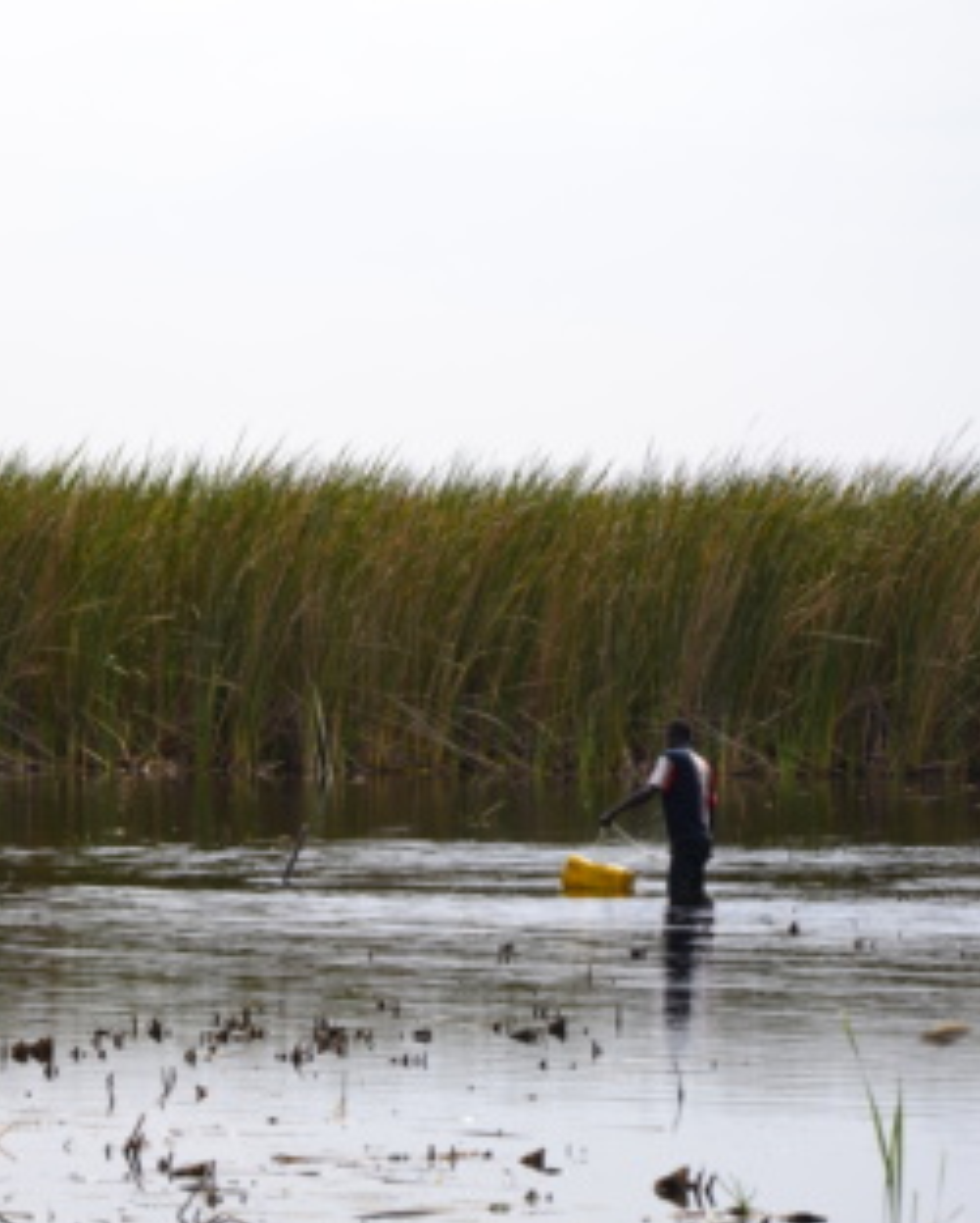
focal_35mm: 224
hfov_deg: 6.9
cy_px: 613
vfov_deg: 8.6
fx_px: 8103
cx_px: 108
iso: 320
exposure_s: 1/500
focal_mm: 105
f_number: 11
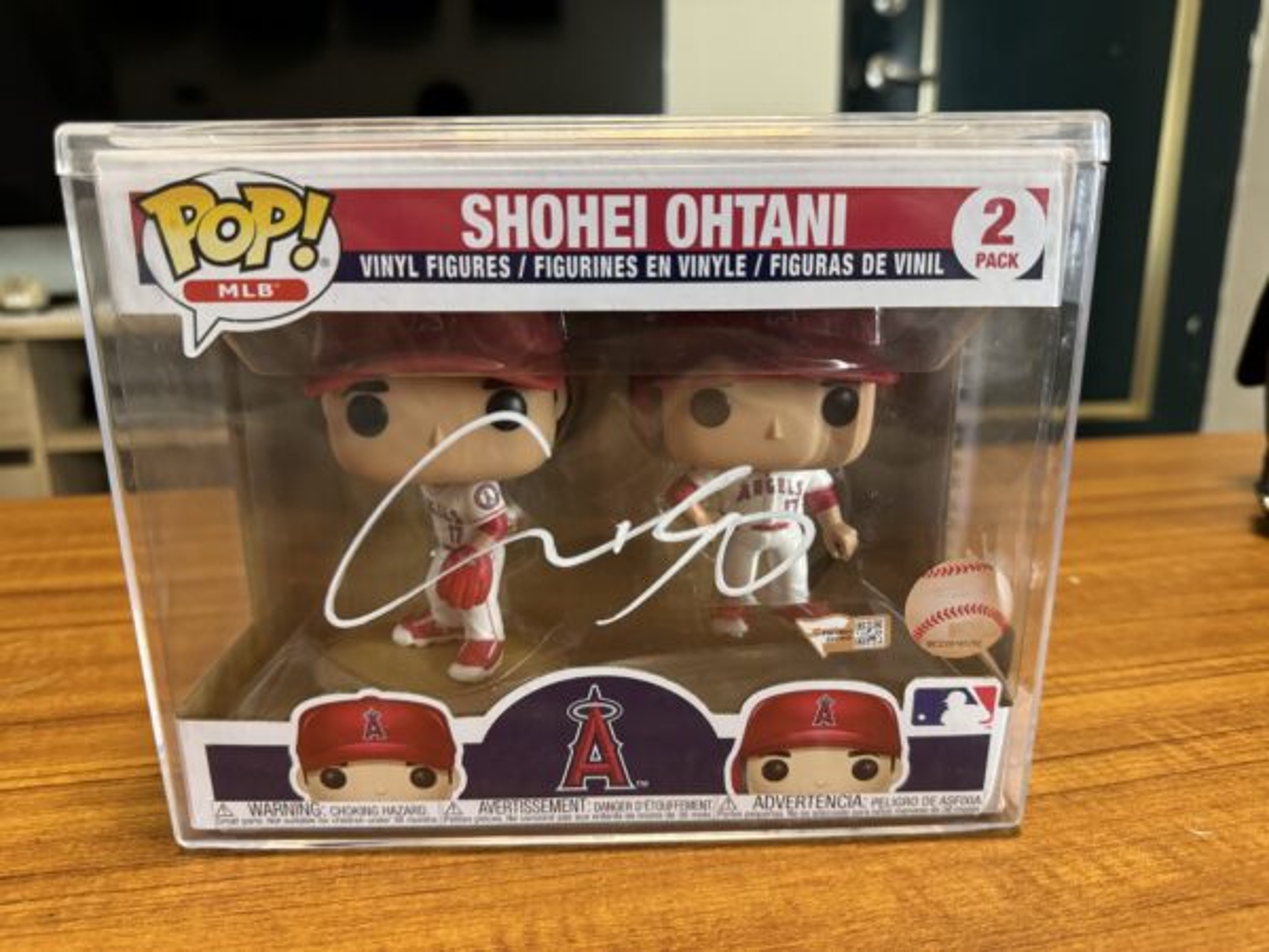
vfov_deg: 56.8
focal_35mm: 24
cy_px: 476
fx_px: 880
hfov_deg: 71.6
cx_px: 634
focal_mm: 6.76
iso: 640
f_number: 1.78
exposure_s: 1/60
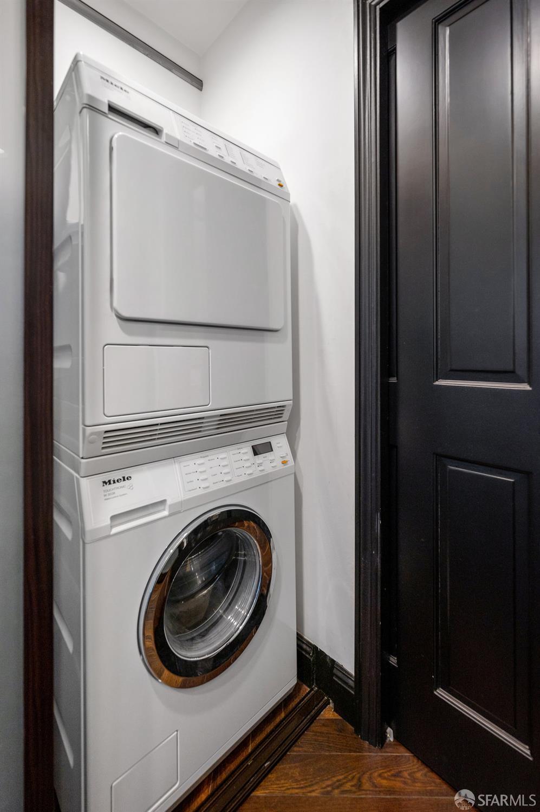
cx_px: 270
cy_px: 406
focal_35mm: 14
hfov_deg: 81.1
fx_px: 315
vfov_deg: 104.3
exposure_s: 1/60
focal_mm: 14
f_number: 3.2
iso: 400
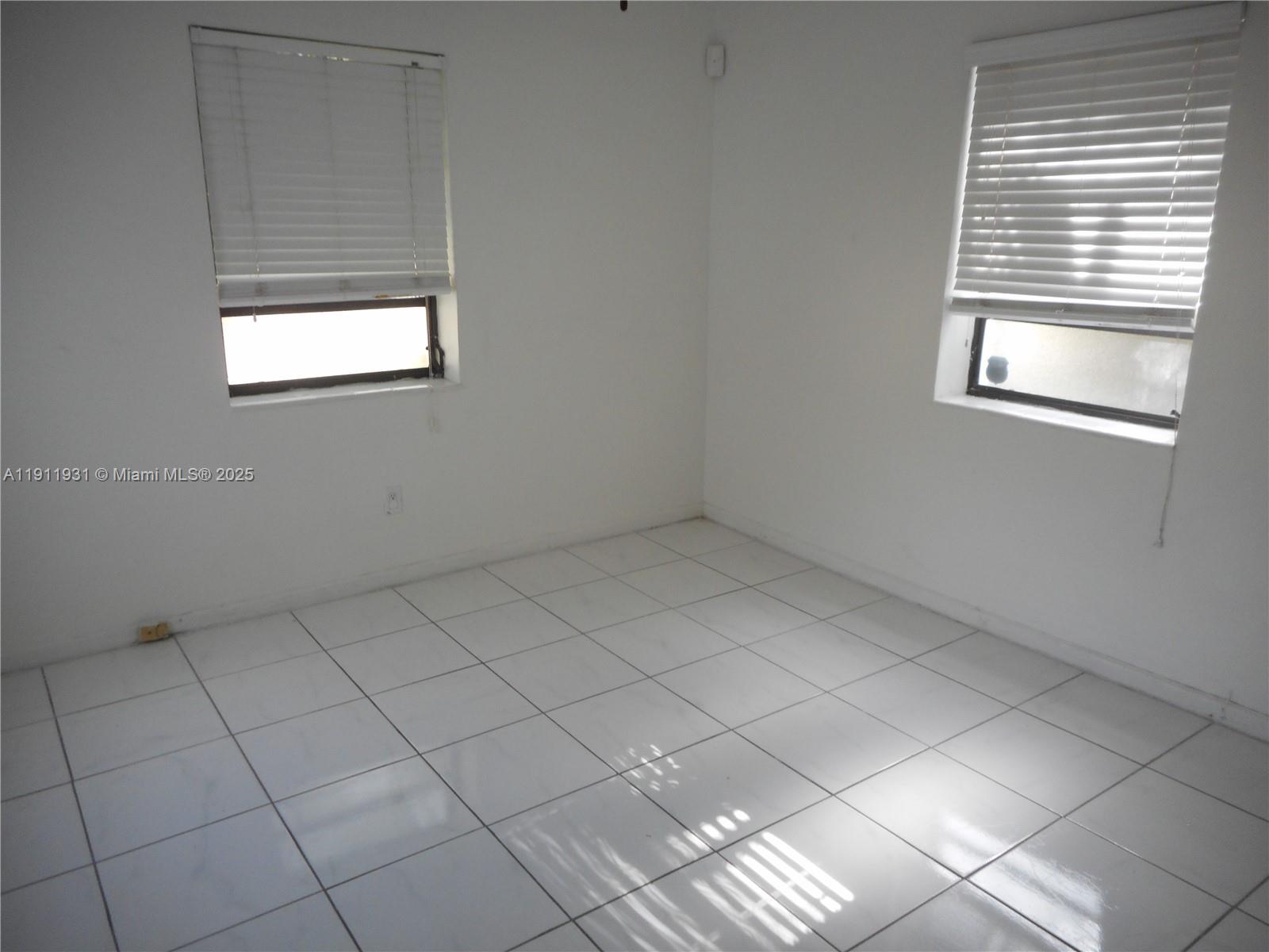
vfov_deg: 54.9
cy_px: 476
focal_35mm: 25
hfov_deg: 69.4
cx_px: 634
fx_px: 916
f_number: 3.7
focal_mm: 4.5
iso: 180
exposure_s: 1/30
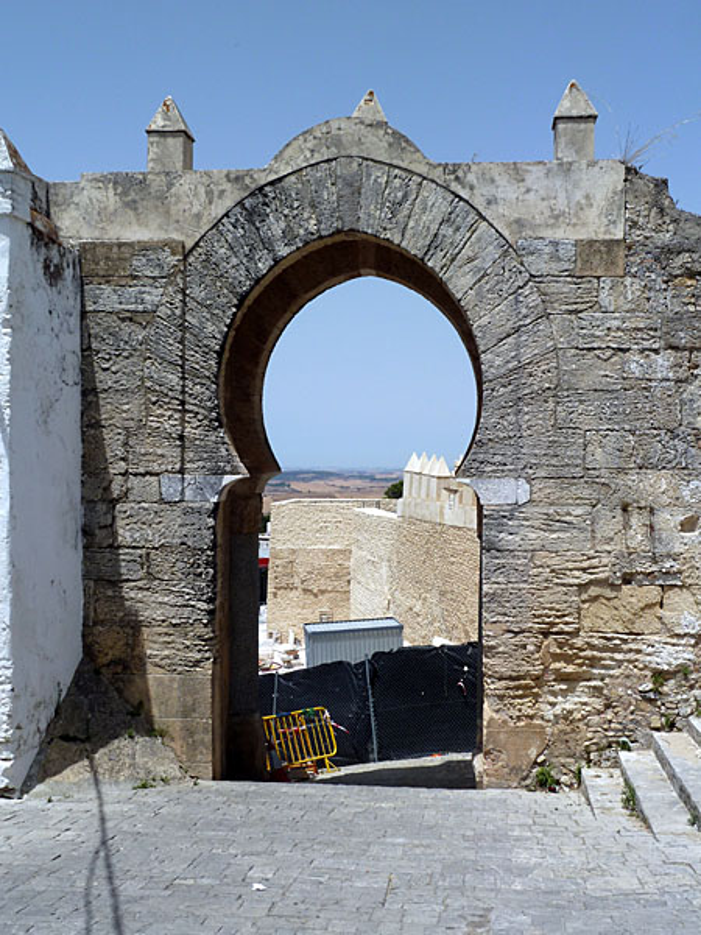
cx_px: 350
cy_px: 468
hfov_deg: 36.0
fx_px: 1080
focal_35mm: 40
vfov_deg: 46.8
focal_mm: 6.5
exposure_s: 1/500
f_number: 5.6
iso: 80
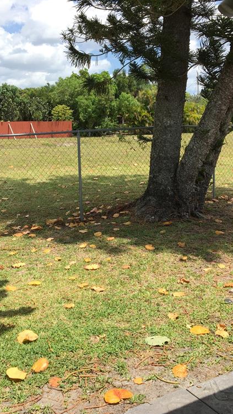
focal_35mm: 43
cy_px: 210
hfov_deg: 27.7
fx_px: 472
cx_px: 119
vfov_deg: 47.4
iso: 25
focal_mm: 4.15
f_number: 2.2
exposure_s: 1/1221
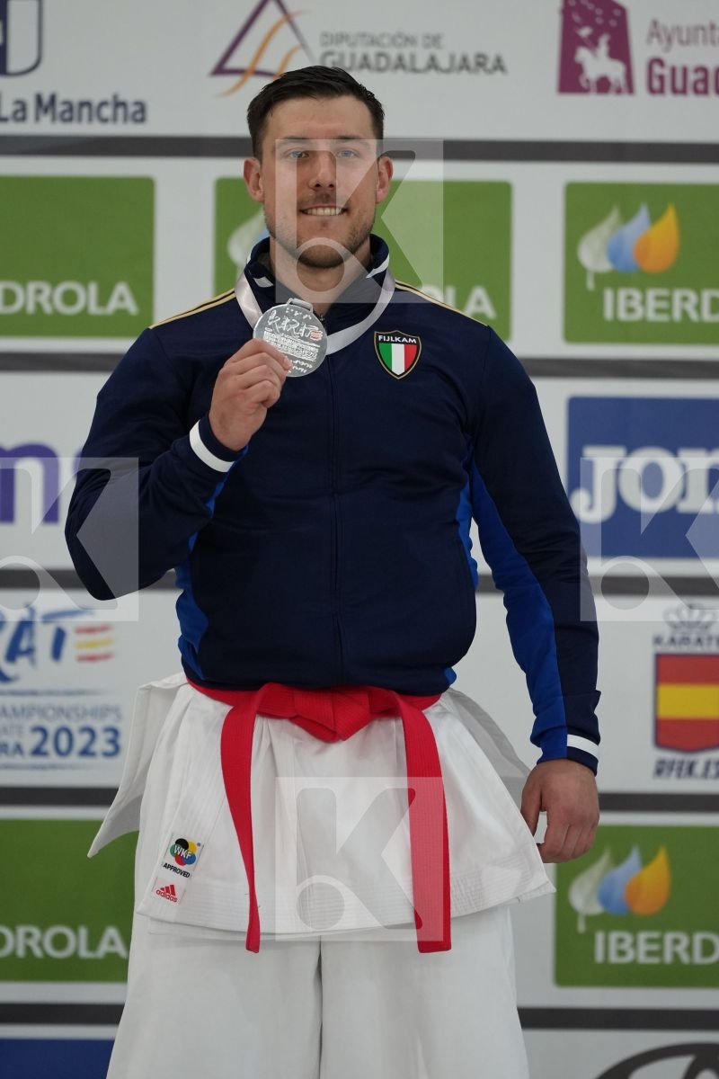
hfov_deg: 4.6
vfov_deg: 6.9
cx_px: 360
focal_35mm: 300
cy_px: 540
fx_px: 8987
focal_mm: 200
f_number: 2.8
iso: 1600
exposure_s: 1/500
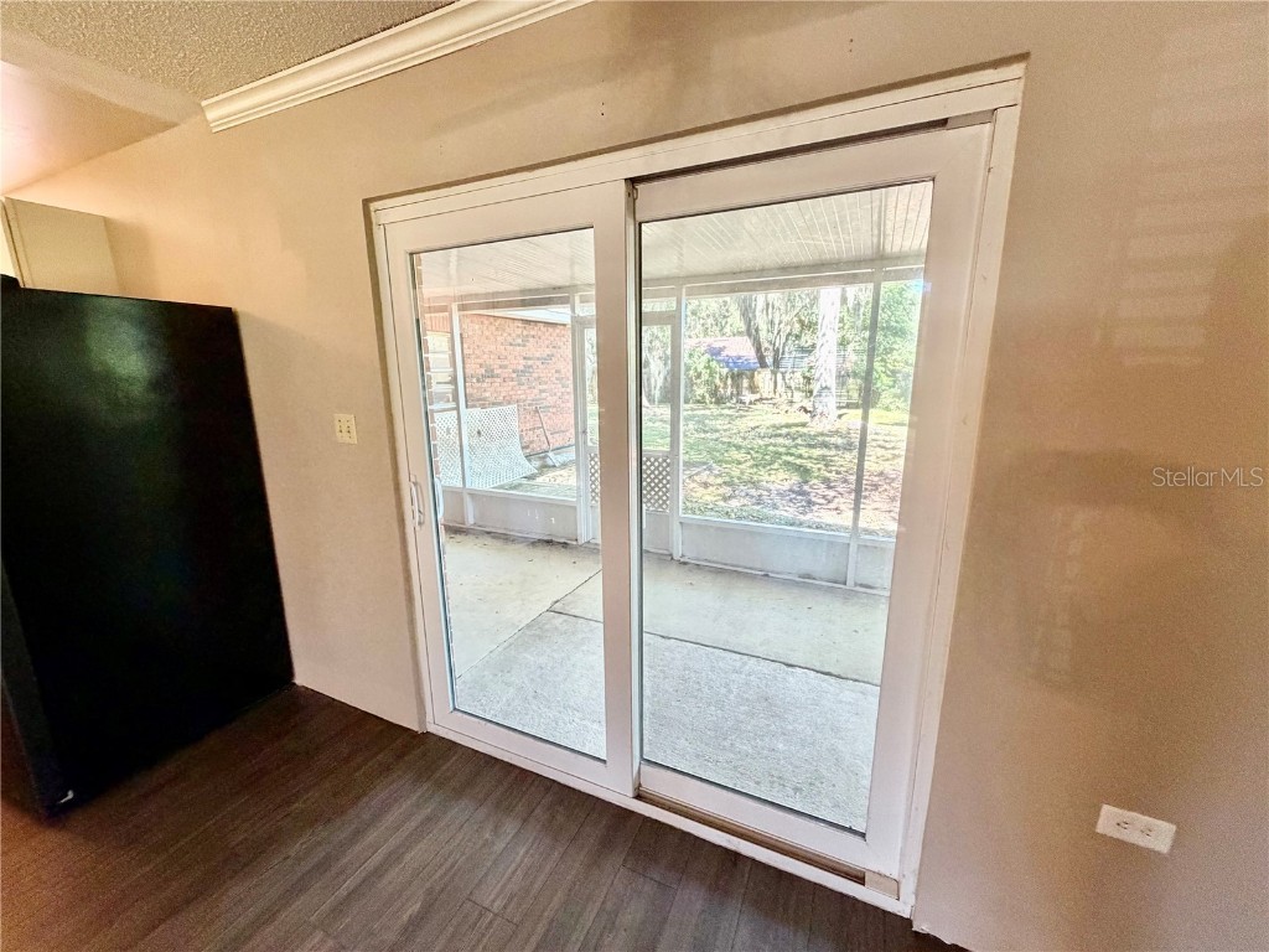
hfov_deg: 102.1
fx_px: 513
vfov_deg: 85.7
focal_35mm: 14
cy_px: 476
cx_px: 634
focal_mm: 2.22
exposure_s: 1/60
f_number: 2.2
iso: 400
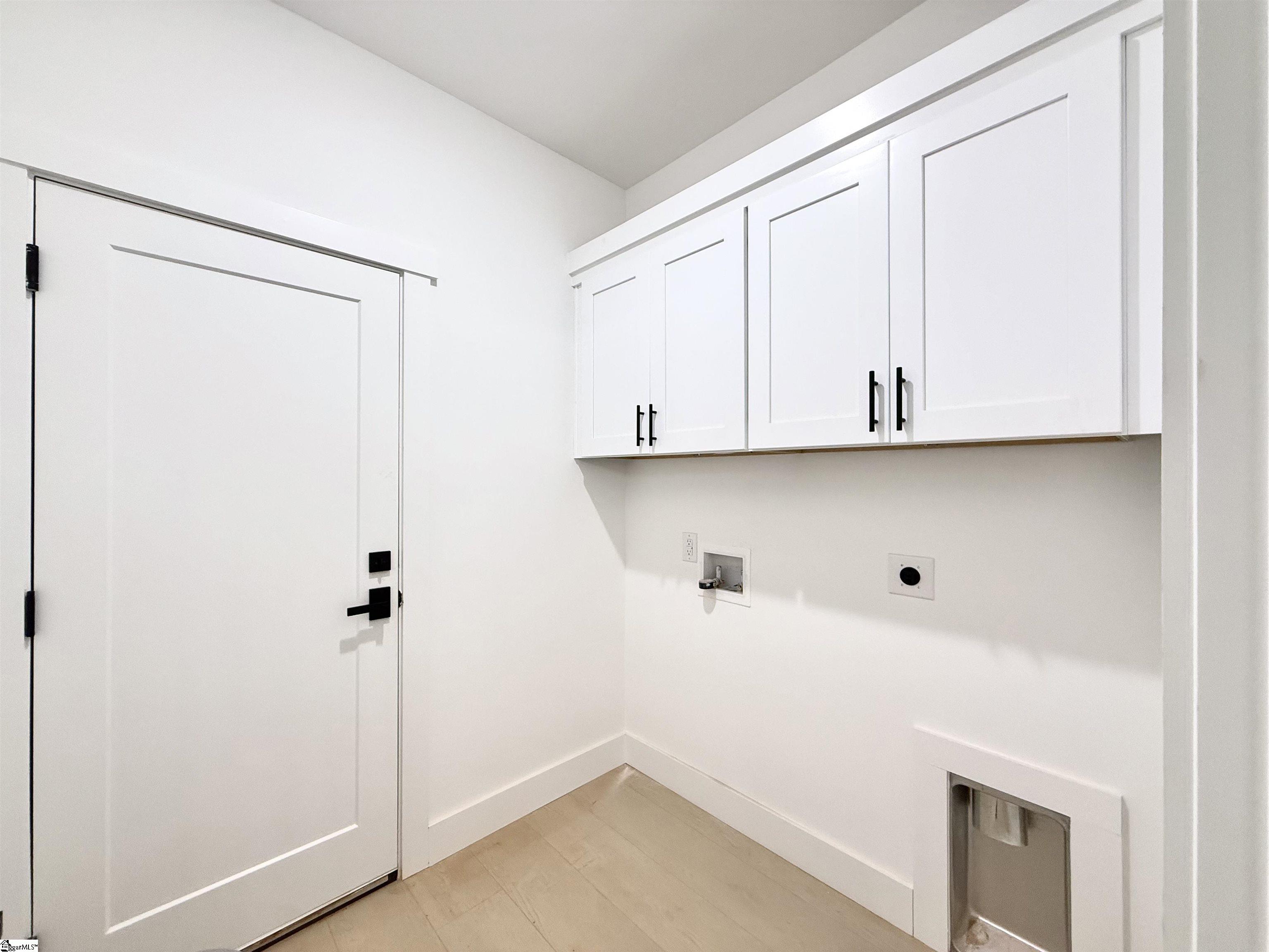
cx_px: 634
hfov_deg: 102.1
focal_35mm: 14
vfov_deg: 85.7
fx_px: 513
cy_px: 476
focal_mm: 2.22
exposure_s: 1/120
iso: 250
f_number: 2.2
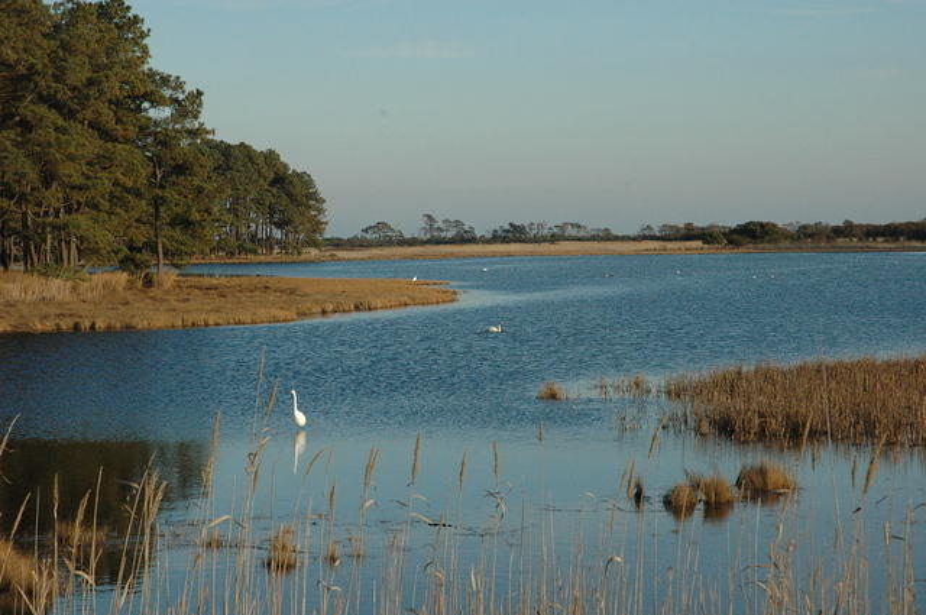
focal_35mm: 98
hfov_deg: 20.9
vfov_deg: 14.0
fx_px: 2505
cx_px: 463
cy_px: 308
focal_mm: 65
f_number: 13
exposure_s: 1/640
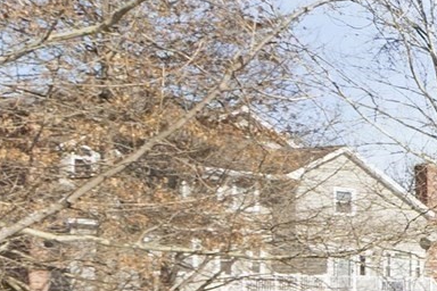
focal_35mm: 96
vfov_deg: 14.1
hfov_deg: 14.8
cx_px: 1008
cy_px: 281
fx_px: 1165
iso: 100
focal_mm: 12
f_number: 8
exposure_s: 1/320
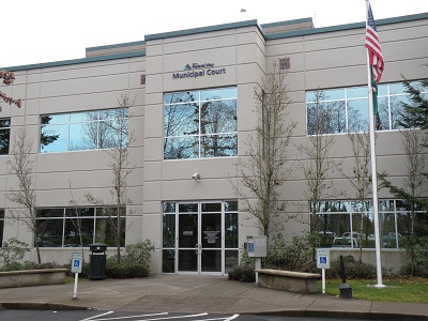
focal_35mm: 42
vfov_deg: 34.3
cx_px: 214
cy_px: 160
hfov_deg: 44.8
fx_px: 519
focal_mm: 7.4
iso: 64
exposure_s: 1/125
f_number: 4.5
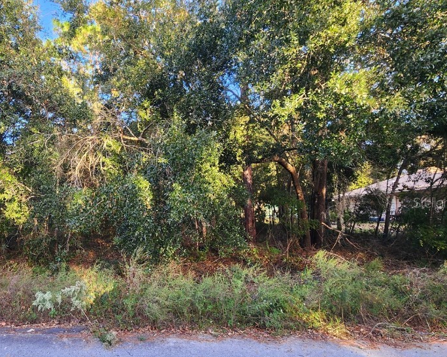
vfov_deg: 70.5
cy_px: 202
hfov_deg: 79.9
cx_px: 141
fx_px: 251
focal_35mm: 19
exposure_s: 1/60
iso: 50
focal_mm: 2.2
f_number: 2.2
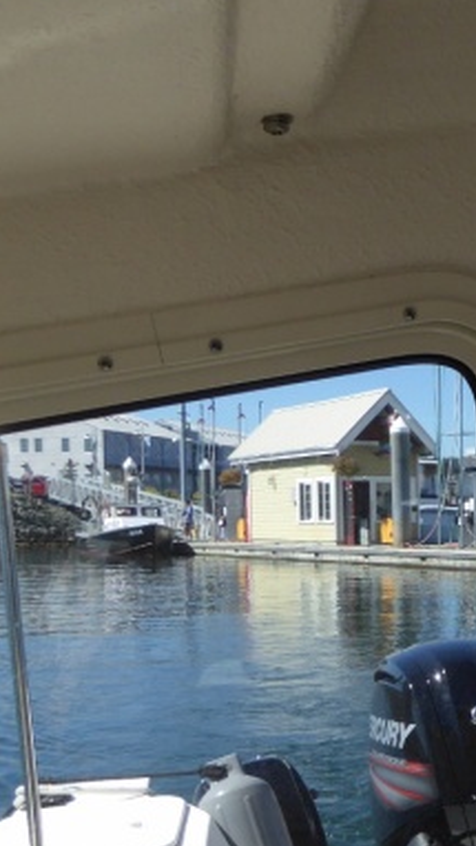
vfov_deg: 36.0
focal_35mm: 57
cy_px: 605
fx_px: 1278
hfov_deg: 19.0
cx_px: 671
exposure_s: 1/1000
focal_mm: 4.3
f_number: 3.3
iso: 100
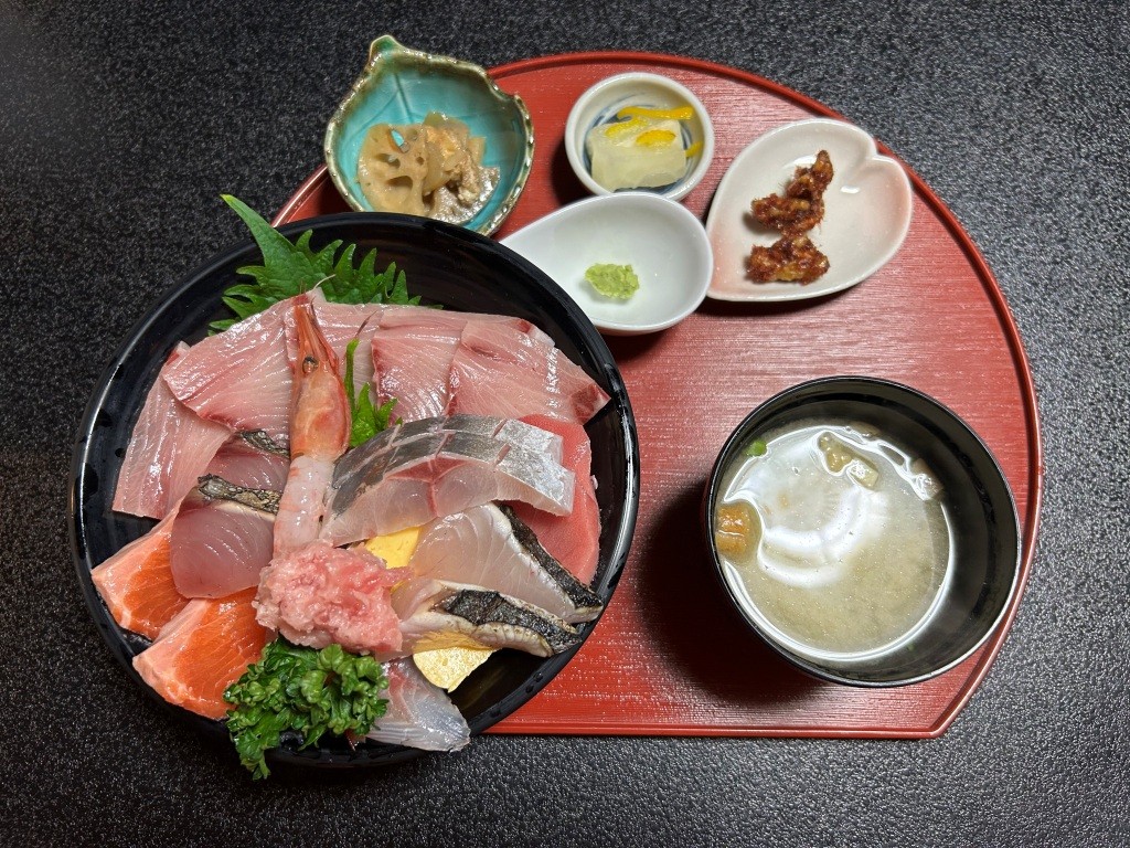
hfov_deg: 67.3
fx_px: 849
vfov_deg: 53.1
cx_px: 565
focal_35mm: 26
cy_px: 424
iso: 125
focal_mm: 5.7
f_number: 1.5
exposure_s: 1/60
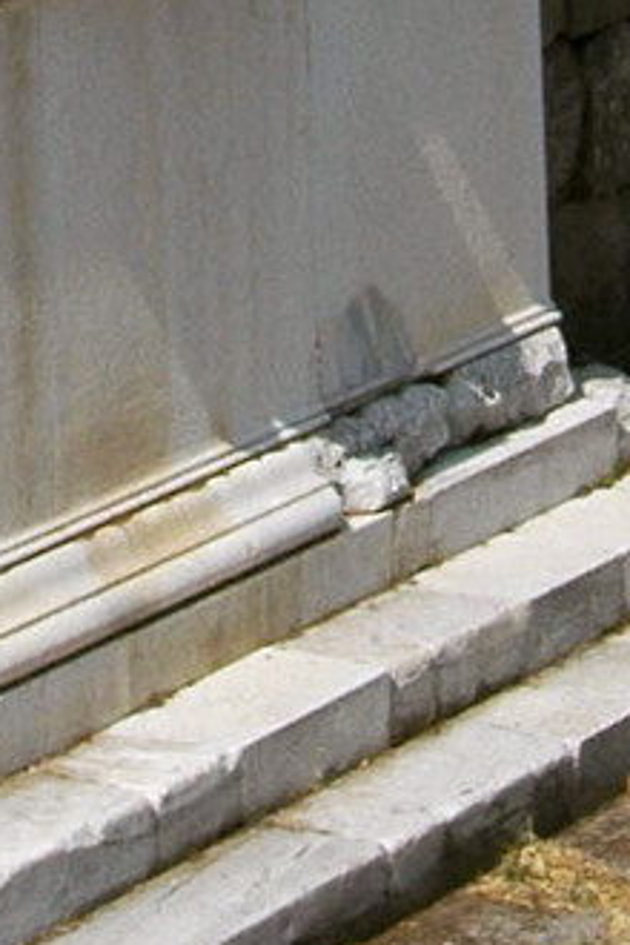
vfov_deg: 6.6
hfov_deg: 4.8
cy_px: -1964
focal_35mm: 284
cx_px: -11
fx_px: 7454
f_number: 11
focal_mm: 26
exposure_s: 1/400
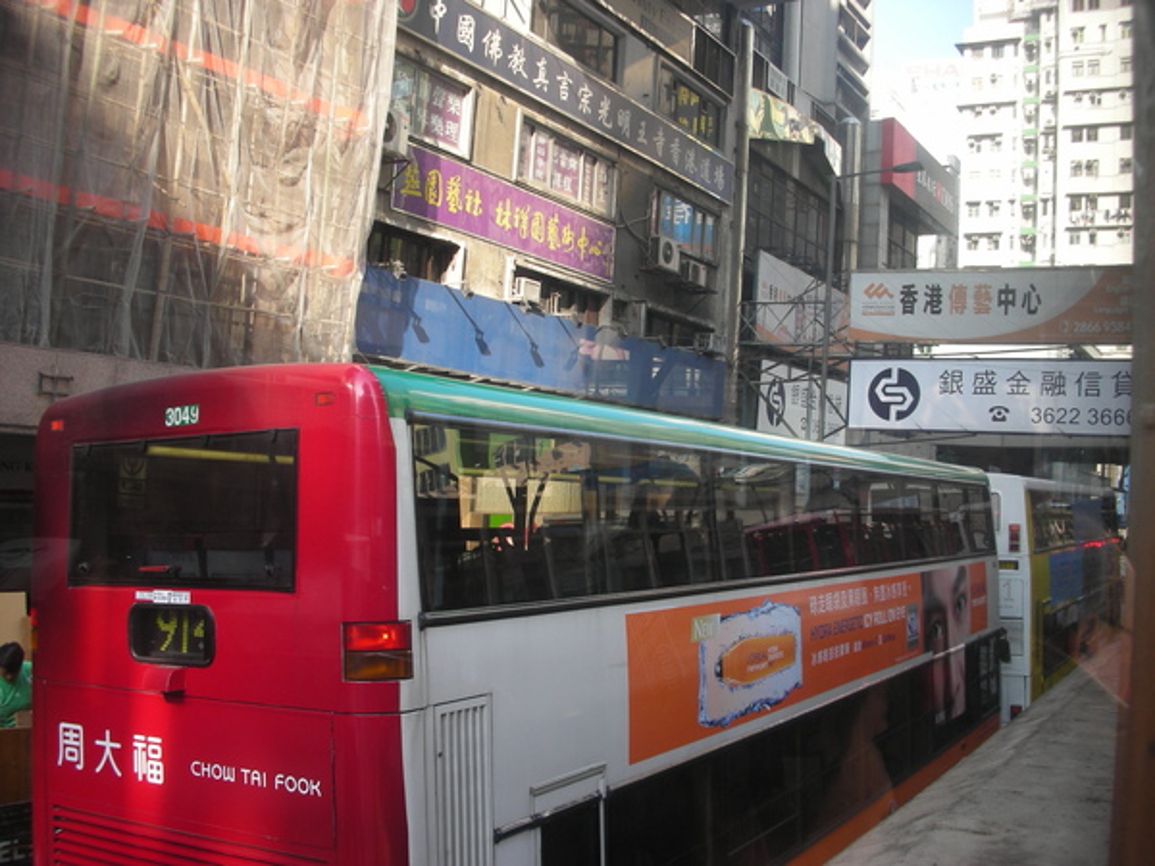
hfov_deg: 52.6
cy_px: 433
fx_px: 1168
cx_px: 578
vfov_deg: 40.7
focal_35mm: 35
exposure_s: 1/95.6
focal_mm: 5.8
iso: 50
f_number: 3
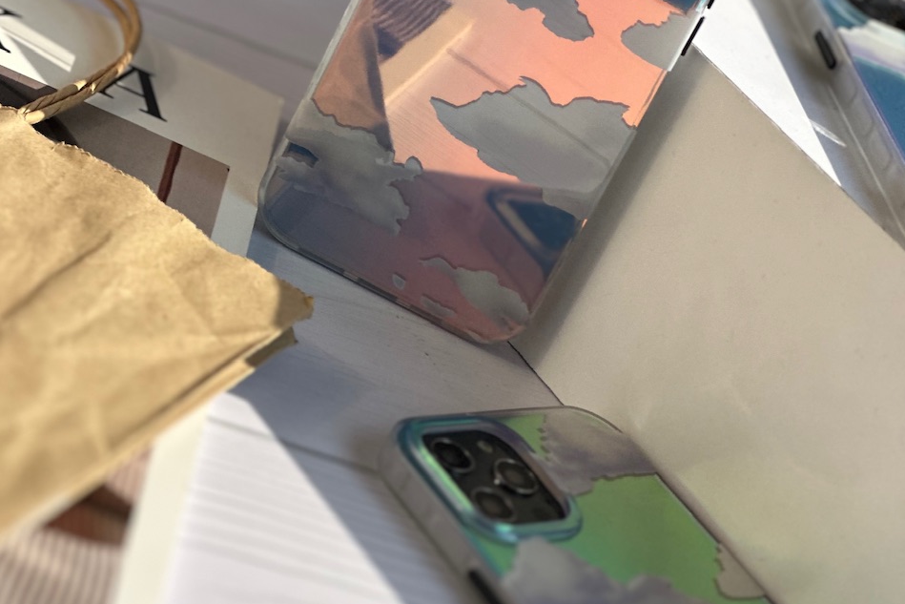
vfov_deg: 12.6
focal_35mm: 108
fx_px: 2715
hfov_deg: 18.9
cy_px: 84
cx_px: 450
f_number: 2.8
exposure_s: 1/605
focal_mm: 9
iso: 32
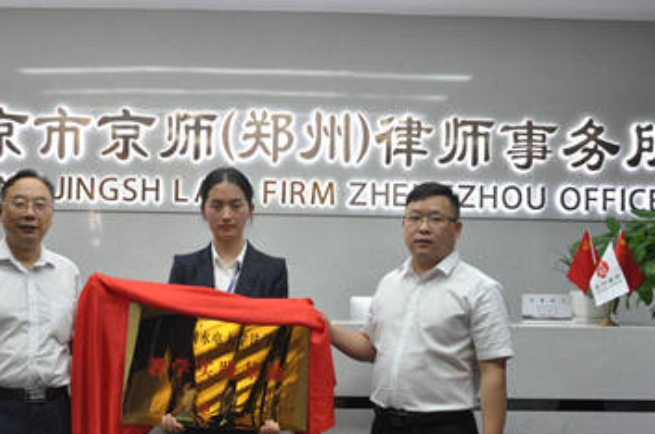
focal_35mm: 51
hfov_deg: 38.7
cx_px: 254
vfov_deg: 26.4
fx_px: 926
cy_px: 221
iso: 1000
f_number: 4.5
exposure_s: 1/50
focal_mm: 24
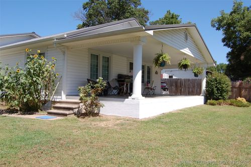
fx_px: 188
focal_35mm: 27
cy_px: 84
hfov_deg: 67.4
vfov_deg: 47.8
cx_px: 126
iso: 200
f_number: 10
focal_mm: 18
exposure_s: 1/320
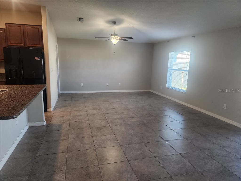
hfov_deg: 73.9
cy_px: 90
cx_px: 120
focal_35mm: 23
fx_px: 160
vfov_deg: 58.9
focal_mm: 6.4
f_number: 1.8
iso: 160
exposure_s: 1/120
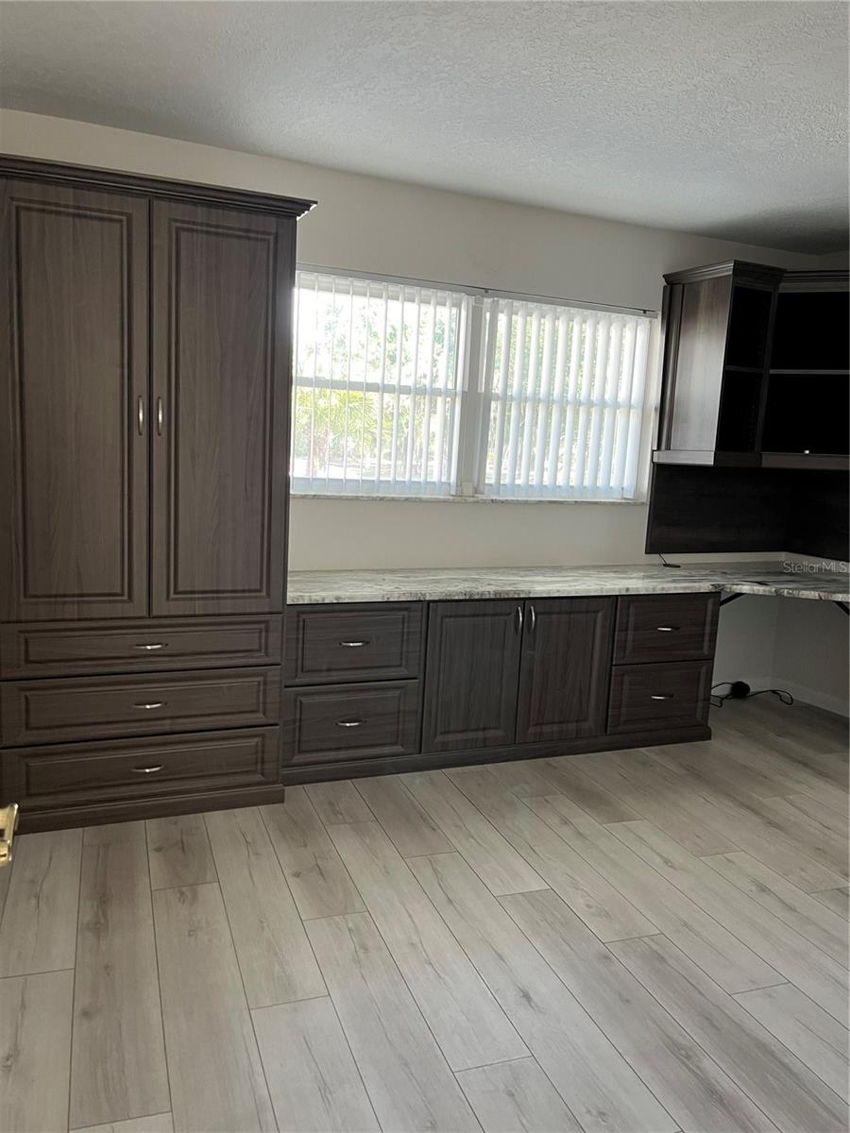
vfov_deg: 67.3
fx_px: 851
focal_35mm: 26
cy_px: 566
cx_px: 425
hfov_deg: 53.1
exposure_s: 1/60
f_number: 1.6
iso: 125
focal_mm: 5.1
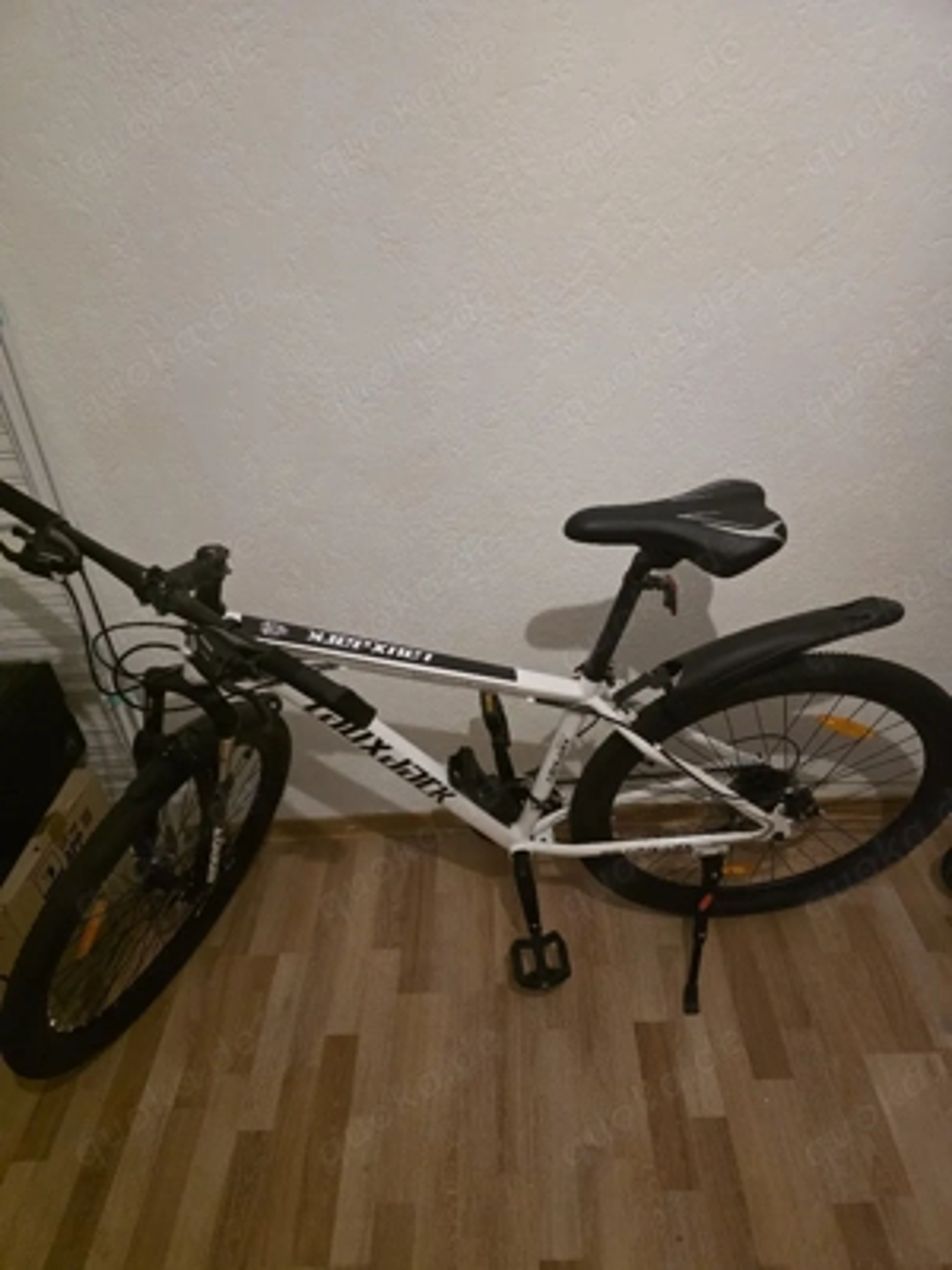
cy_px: 635
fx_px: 843
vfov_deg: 73.9
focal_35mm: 23
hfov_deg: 58.9
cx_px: 476
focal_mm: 6.3
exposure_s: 1/101
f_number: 1.7
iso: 1600
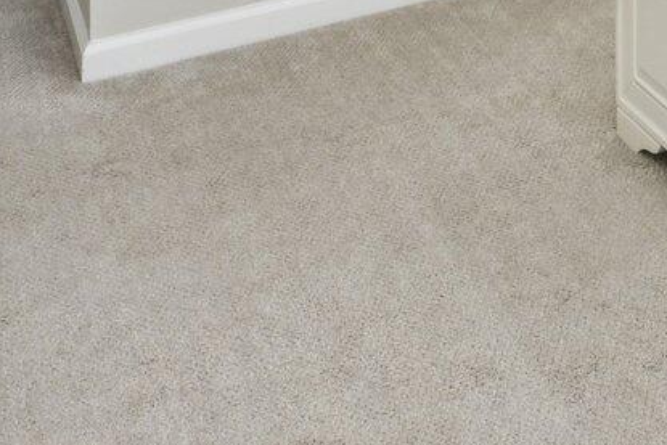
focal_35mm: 76
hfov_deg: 23.1
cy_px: -529
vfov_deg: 14.0
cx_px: 898
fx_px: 1417
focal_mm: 15.5
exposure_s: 1/15
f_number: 8
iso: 360
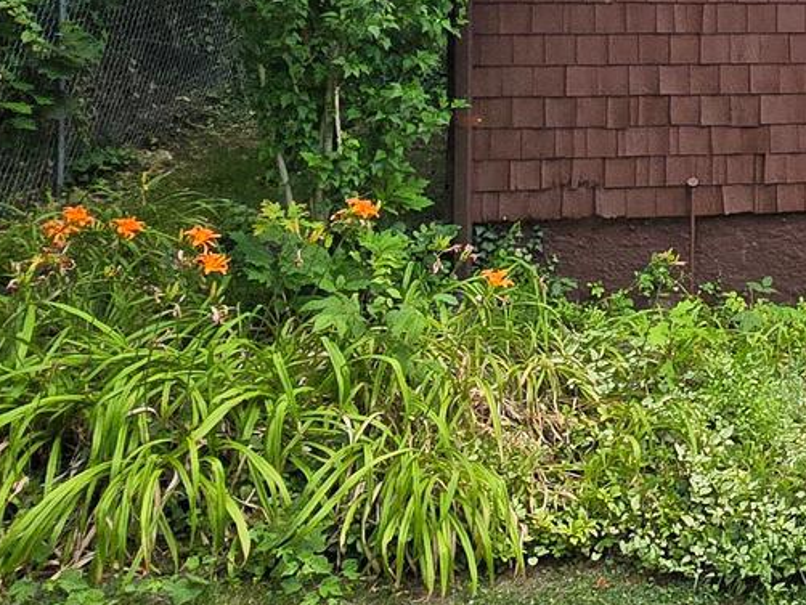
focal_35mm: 53
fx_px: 1235
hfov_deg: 29.1
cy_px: 19
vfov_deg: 26.3
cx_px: 1053
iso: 100
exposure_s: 1/2000
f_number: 2.2
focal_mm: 2.2
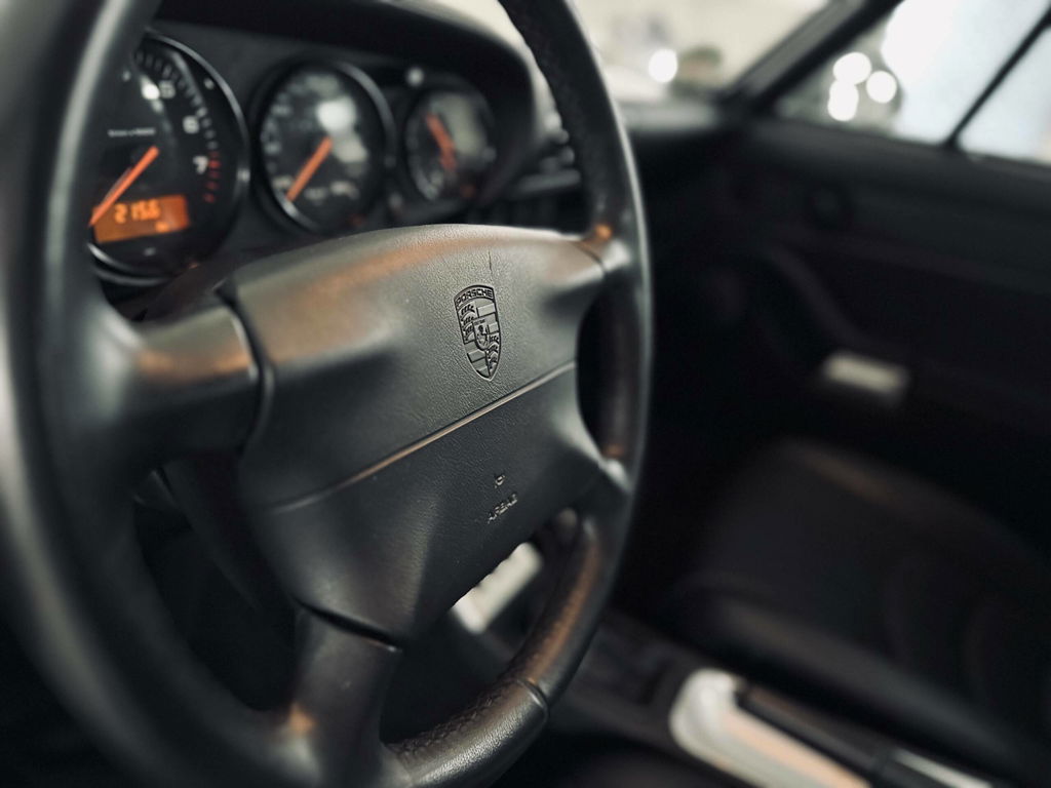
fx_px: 729
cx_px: 526
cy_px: 394
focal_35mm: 24
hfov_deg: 71.6
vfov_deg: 56.8
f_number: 1.78
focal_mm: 6.86
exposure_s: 1/33
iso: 800
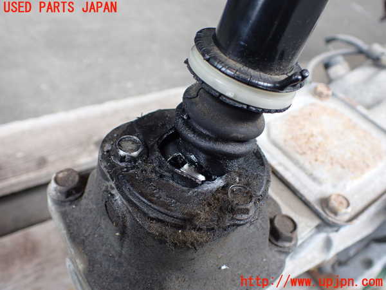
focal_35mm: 30
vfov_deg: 46.8
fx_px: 335
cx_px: 193
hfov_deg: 60.0
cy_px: 145
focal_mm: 5.4
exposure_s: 1/125
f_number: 2.3
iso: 250
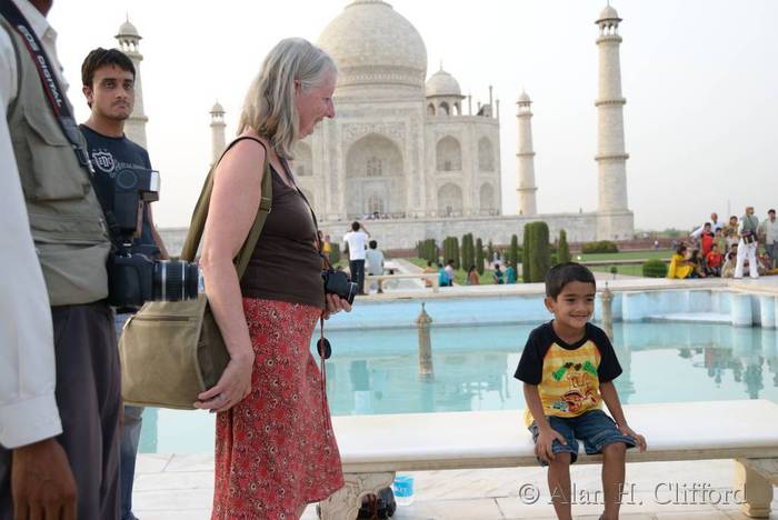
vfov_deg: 34.3
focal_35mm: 39
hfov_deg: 49.5
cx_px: 389
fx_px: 844
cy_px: 260
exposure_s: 1/80
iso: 100
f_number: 4.5
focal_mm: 26
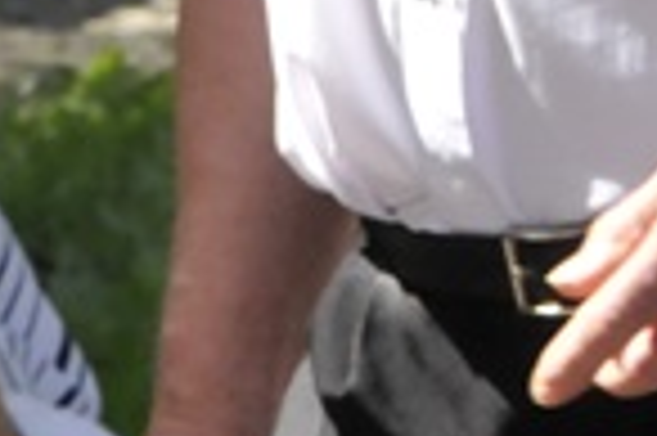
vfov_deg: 1.3
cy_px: -90
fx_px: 19641
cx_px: 1764
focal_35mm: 1077
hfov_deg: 1.9
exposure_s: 1/400
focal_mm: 105
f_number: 10
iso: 800
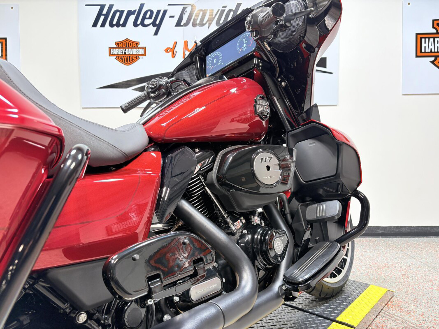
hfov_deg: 67.3
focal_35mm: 26
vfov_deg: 53.1
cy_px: 164
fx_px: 330
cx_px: 220
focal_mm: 5.96
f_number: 1.6
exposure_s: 1/120
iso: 80
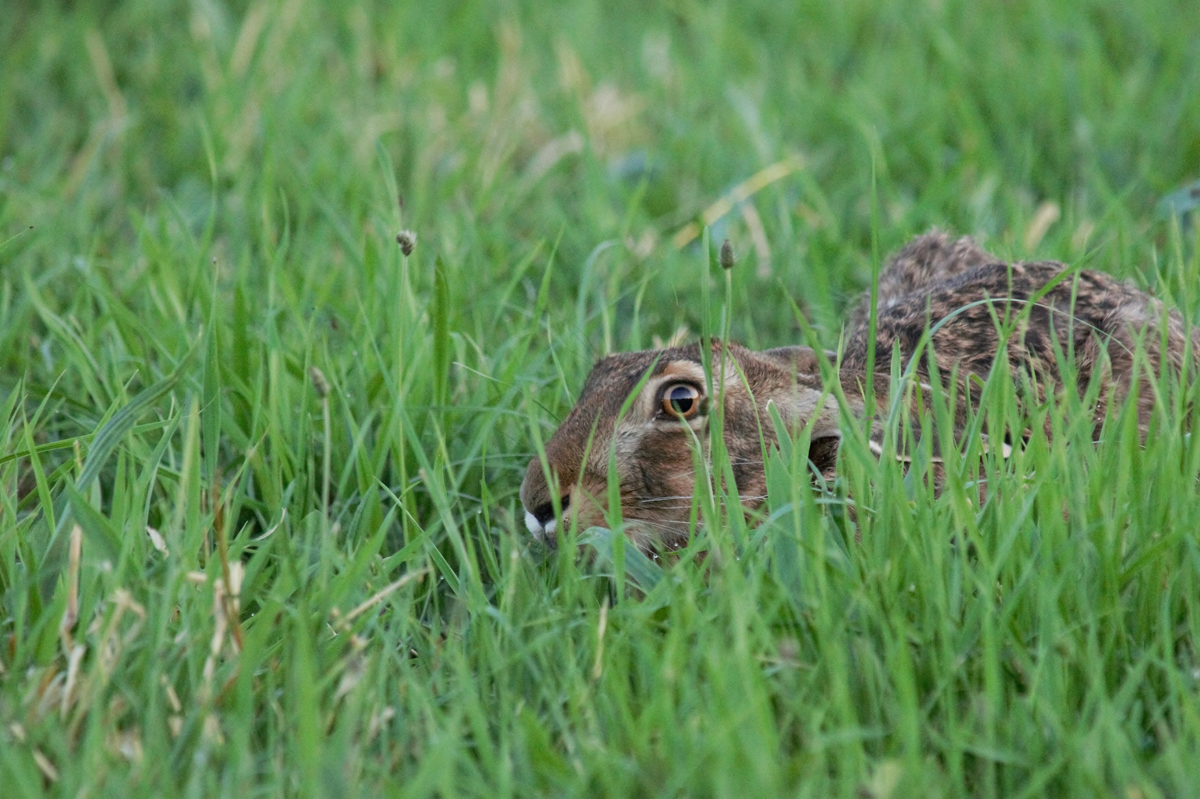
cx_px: 656
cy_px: 453
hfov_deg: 2.4
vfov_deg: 1.6
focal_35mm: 868
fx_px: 28927
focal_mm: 500
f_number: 7.1
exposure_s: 1/320
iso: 3200
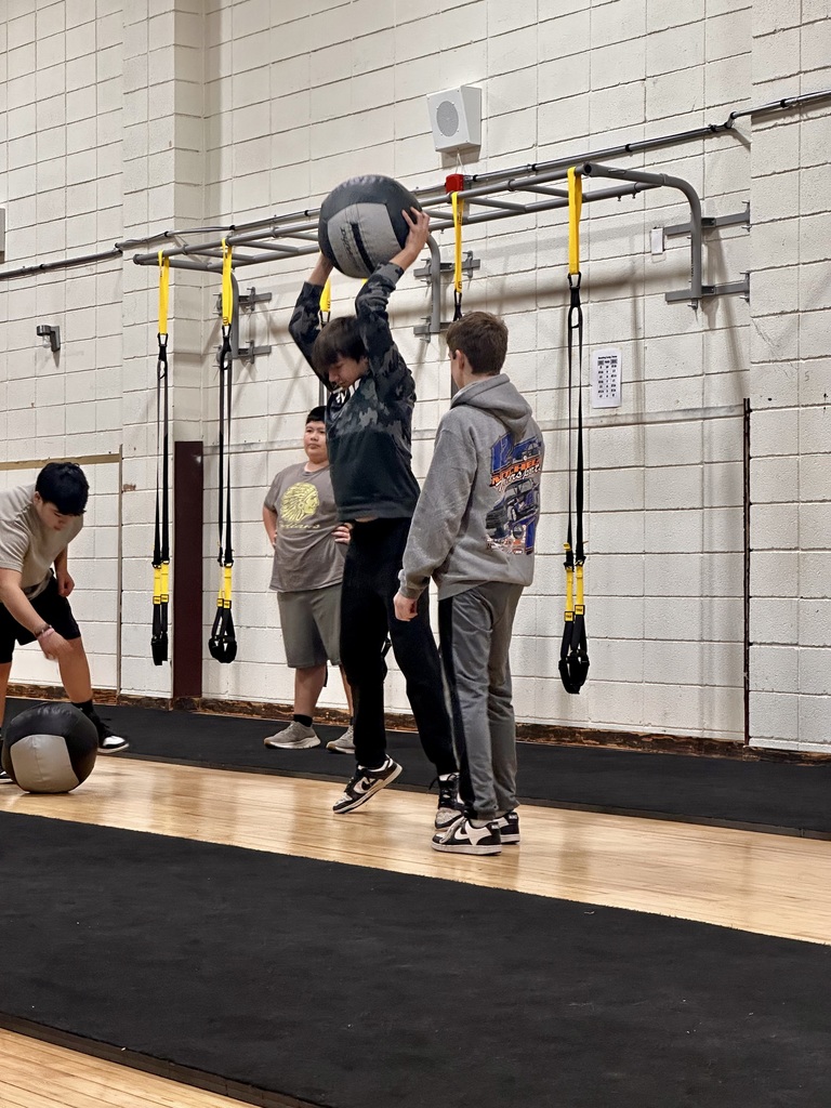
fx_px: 2465
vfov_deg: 25.3
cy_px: 554
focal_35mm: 77
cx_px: 416
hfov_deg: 19.1
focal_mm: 9
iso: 250
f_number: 2.8
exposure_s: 1/60
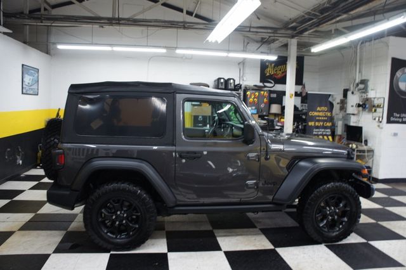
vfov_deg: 47.9
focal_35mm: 27
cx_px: 203
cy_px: 135
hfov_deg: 67.4
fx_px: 304
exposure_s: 1/30
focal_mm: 18
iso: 400
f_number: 3.5
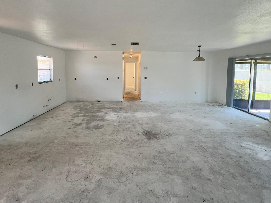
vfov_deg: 73.8
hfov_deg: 91.0
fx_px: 133
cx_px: 132
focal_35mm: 17
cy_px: 80
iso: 50
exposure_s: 1/60
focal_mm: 1.57
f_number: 1.8
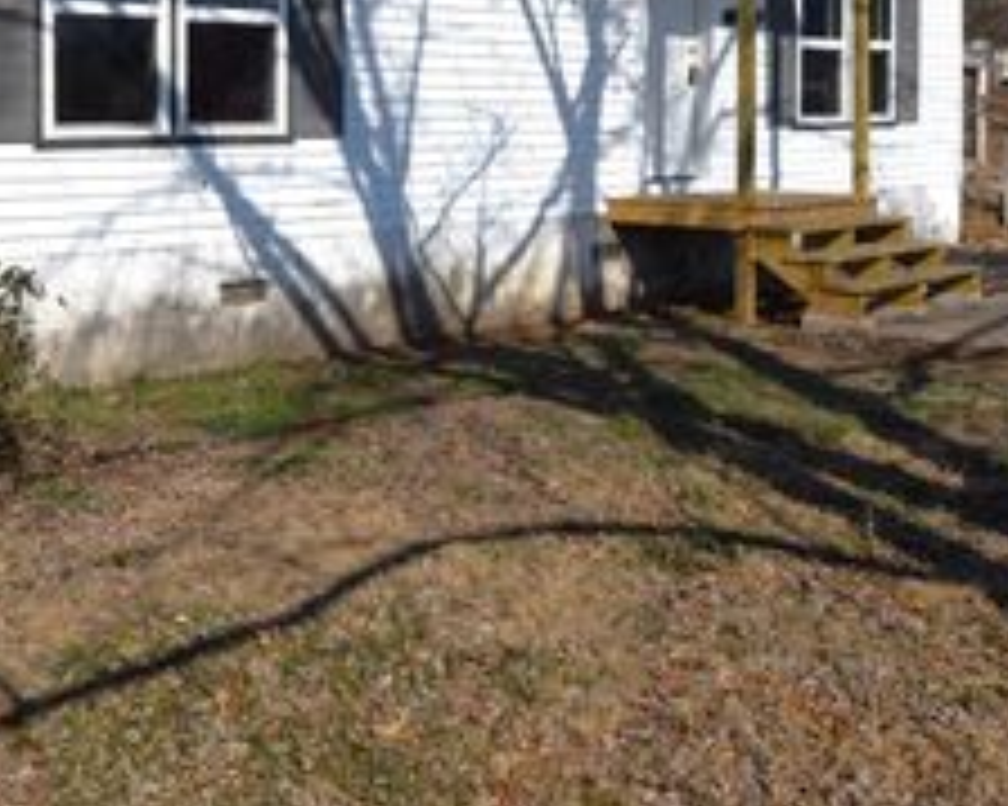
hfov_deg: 41.4
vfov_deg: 32.8
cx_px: 324
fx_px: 1312
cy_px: 124
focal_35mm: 44
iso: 200
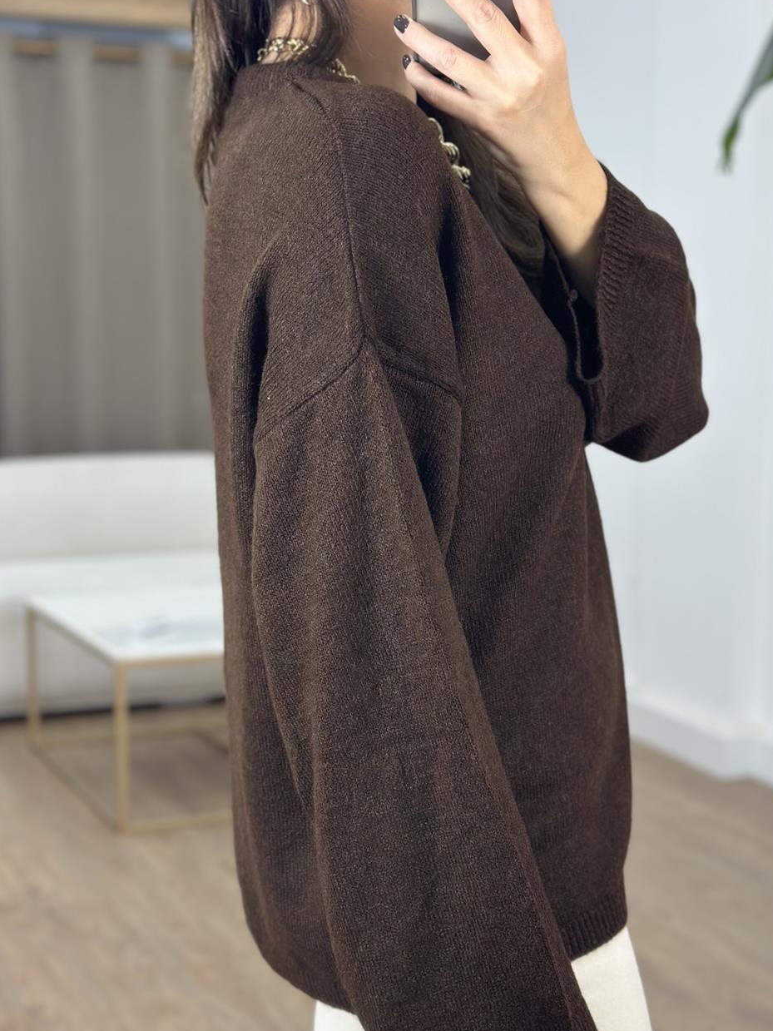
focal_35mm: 62
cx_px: 432
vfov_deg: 31.2
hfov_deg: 23.6
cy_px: 577
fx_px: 1846
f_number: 1.78
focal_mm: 6.86
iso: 64
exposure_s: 1/100
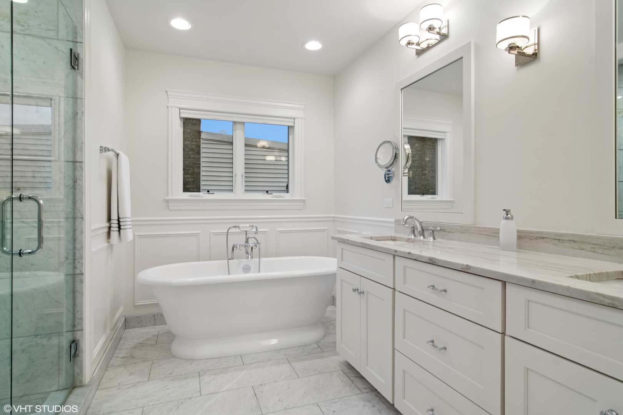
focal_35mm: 18
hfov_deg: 90.0
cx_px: 312
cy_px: 208
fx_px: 311
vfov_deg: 67.4
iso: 200
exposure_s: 1/10
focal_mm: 12
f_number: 8
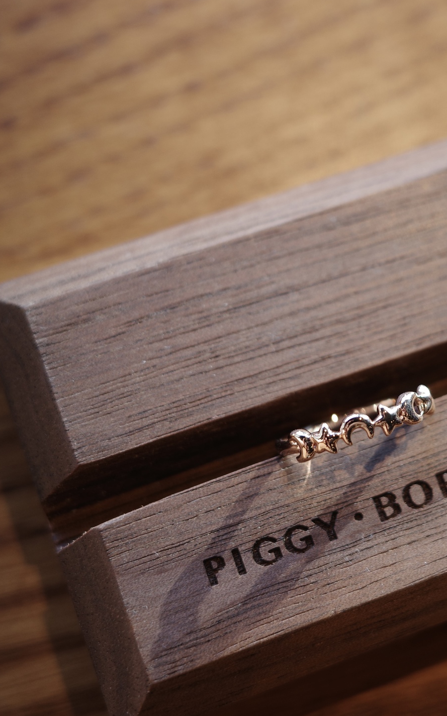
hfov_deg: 18.9
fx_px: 1326
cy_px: 304
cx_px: 369
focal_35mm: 68
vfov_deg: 30.2
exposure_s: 1/40
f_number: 2.8
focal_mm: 26
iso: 125
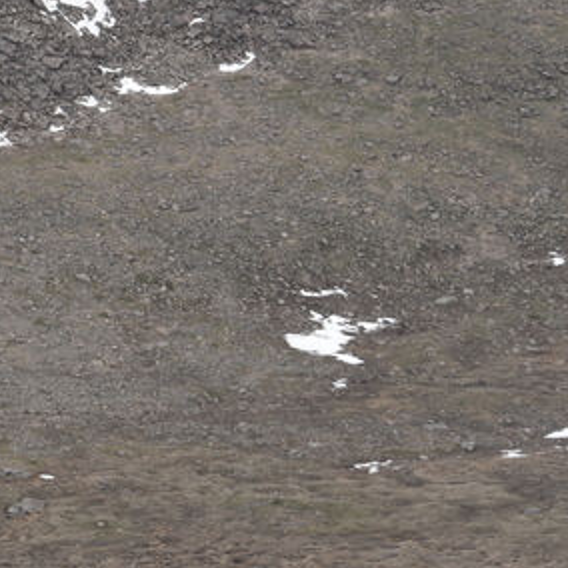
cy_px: -16
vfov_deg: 5.4
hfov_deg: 5.3
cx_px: -388
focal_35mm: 326
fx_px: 6052
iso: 100
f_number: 8
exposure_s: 1/250
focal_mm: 85
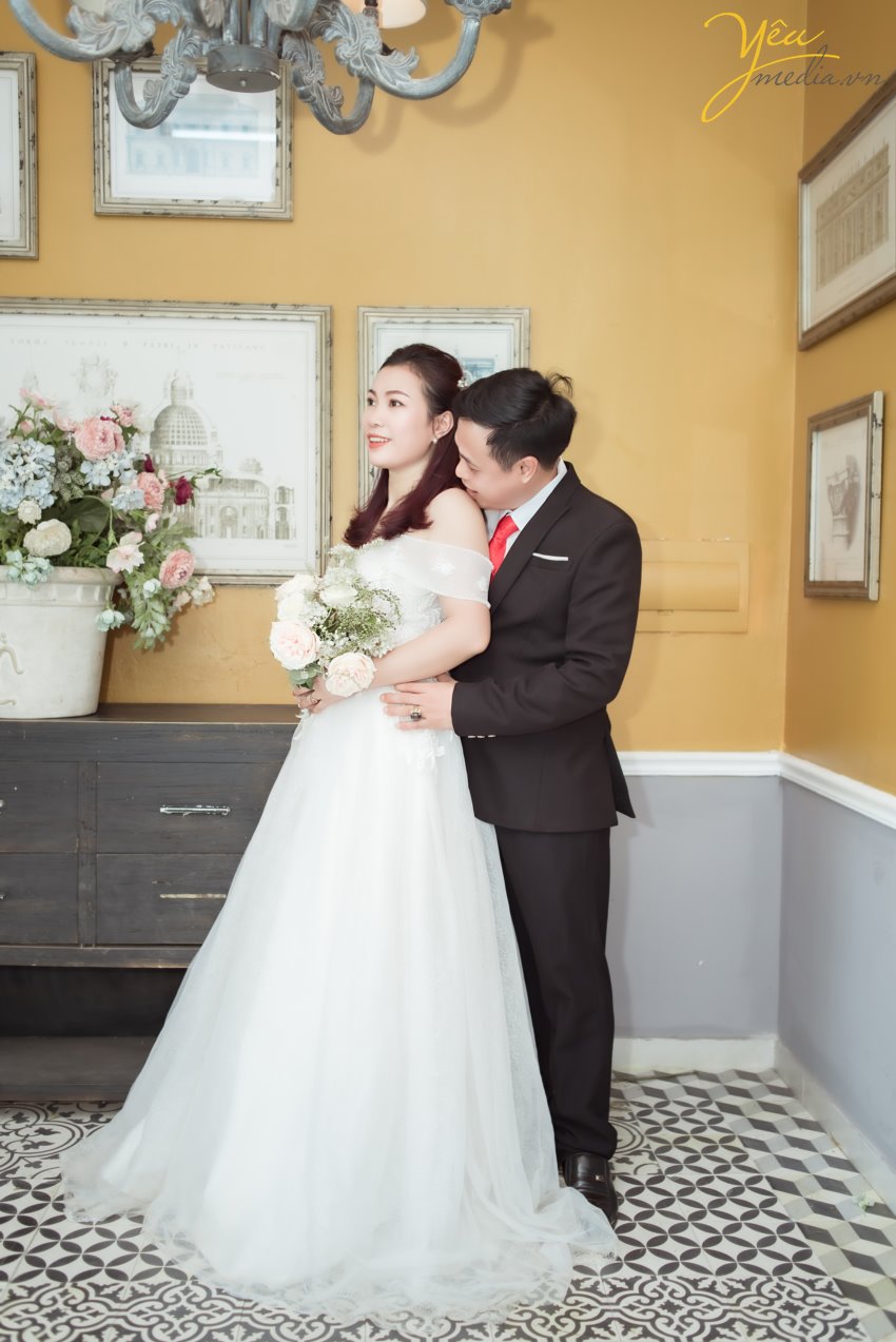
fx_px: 1305
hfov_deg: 37.9
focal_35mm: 35
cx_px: 448
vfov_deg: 54.4
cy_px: 671
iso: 400
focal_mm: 35
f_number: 4
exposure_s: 1/160
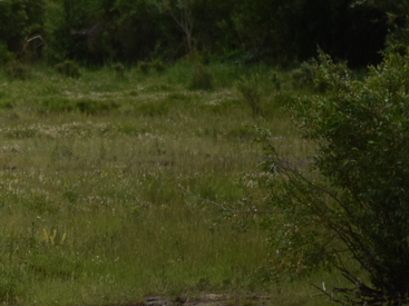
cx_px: -201
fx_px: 11882
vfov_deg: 1.5
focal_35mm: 1006
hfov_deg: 2.0
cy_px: 365
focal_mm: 300
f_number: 5.6
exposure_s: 1/640
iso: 250
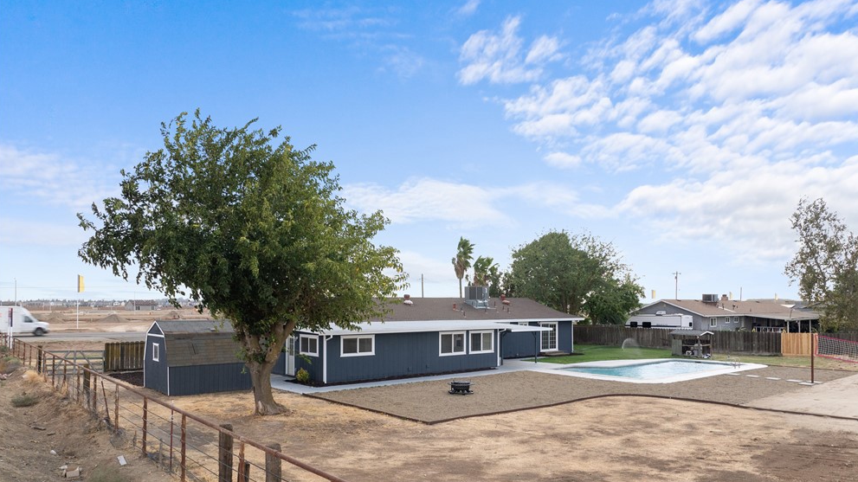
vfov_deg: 42.5
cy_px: 304
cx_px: 439
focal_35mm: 27
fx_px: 614
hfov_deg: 69.9
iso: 260
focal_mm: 12.29
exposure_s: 1/50
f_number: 2.8
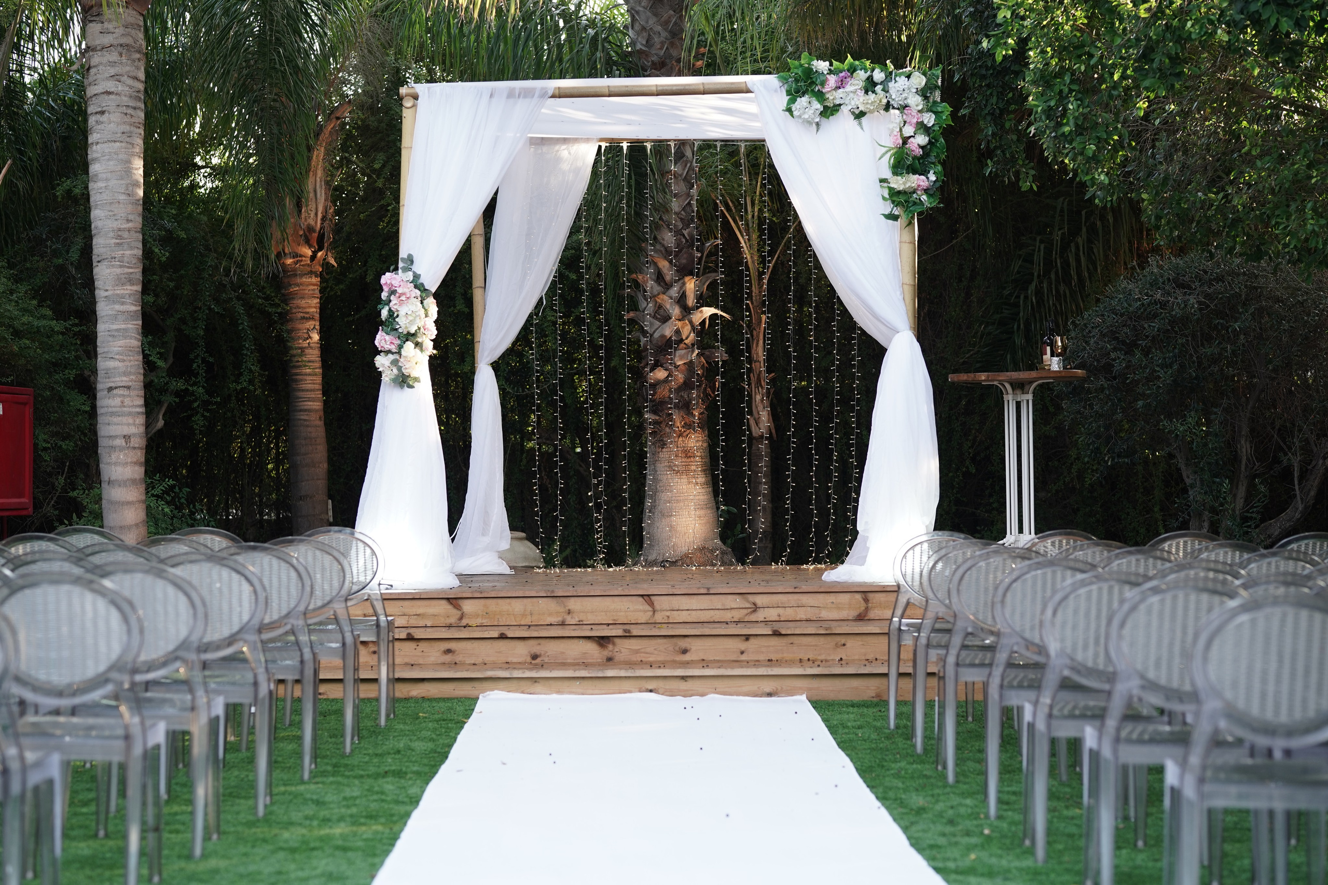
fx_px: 3135
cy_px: 442
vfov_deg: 16.1
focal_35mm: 85
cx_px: 664
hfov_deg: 23.9
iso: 320
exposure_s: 1/200
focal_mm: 85
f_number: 2.8
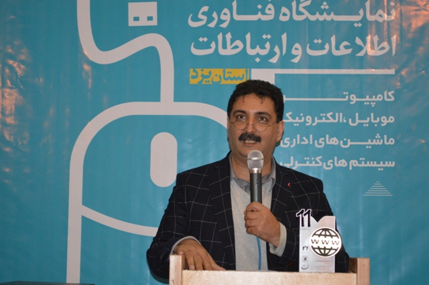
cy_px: 142
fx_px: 983
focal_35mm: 82
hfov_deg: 24.6
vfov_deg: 16.5
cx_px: 214
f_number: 5.6
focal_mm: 55
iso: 2500
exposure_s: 1/60
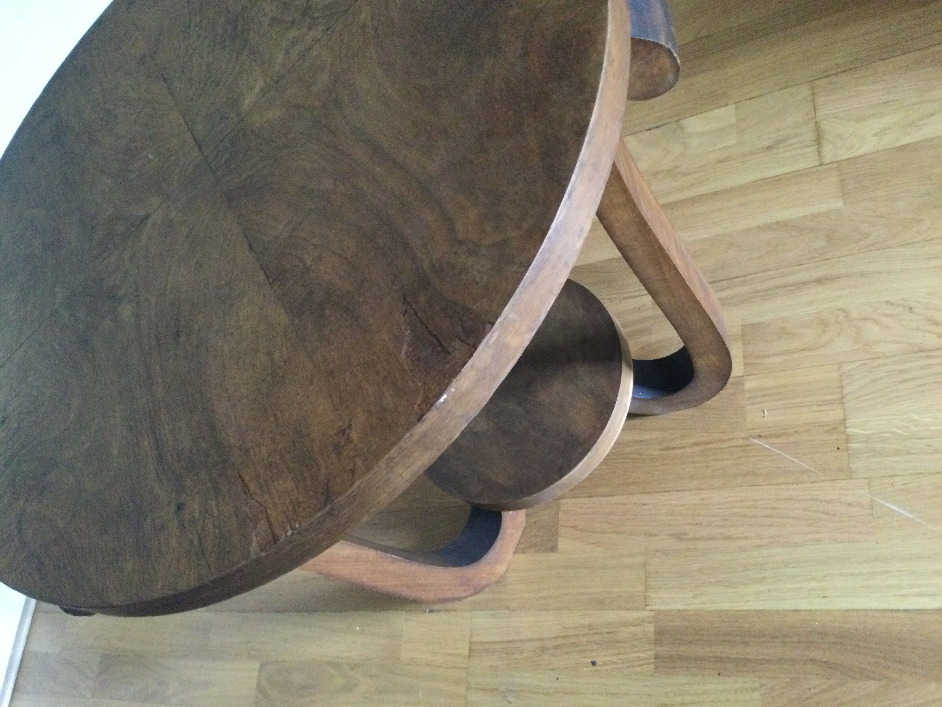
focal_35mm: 31
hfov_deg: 58.4
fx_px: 844
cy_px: 354
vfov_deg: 45.4
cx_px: 471
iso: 250
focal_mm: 3.3
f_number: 2.4
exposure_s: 1/17
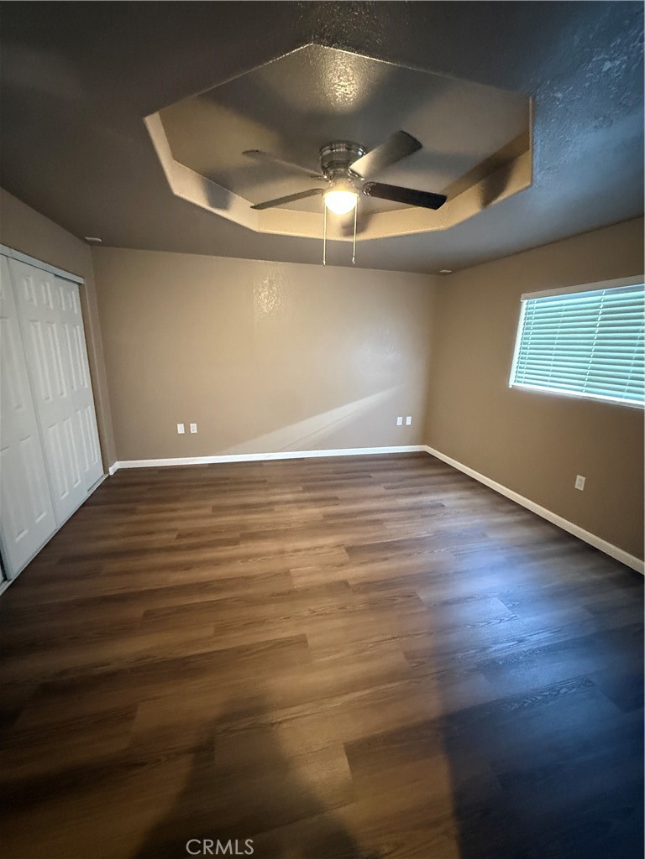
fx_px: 348
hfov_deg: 85.7
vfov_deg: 102.1
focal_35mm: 14
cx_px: 322
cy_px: 430
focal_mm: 2.22
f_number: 2.2
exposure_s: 1/40
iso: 1000
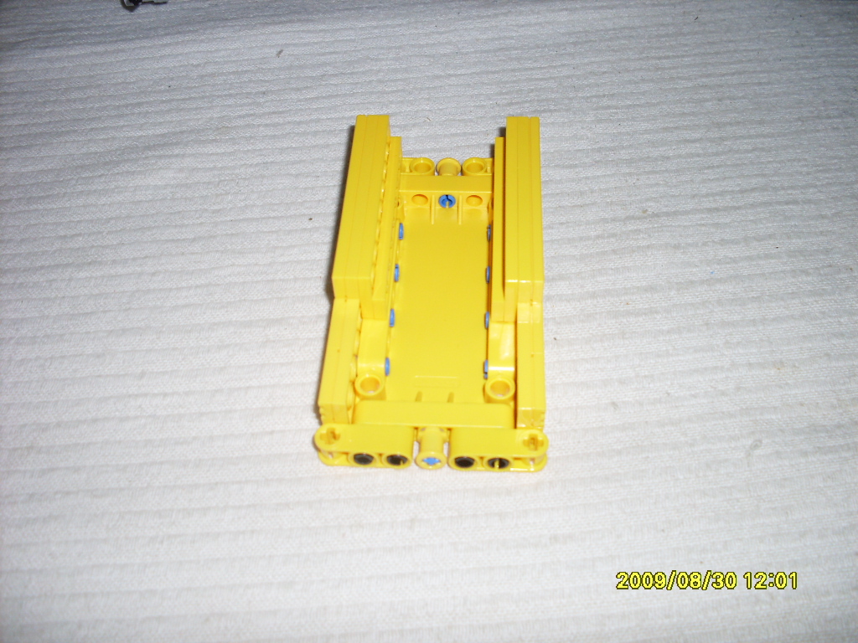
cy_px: 322
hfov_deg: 49.0
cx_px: 429
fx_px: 942
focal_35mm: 38
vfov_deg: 37.7
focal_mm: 6.3
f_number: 2.8
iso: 100
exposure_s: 1/45
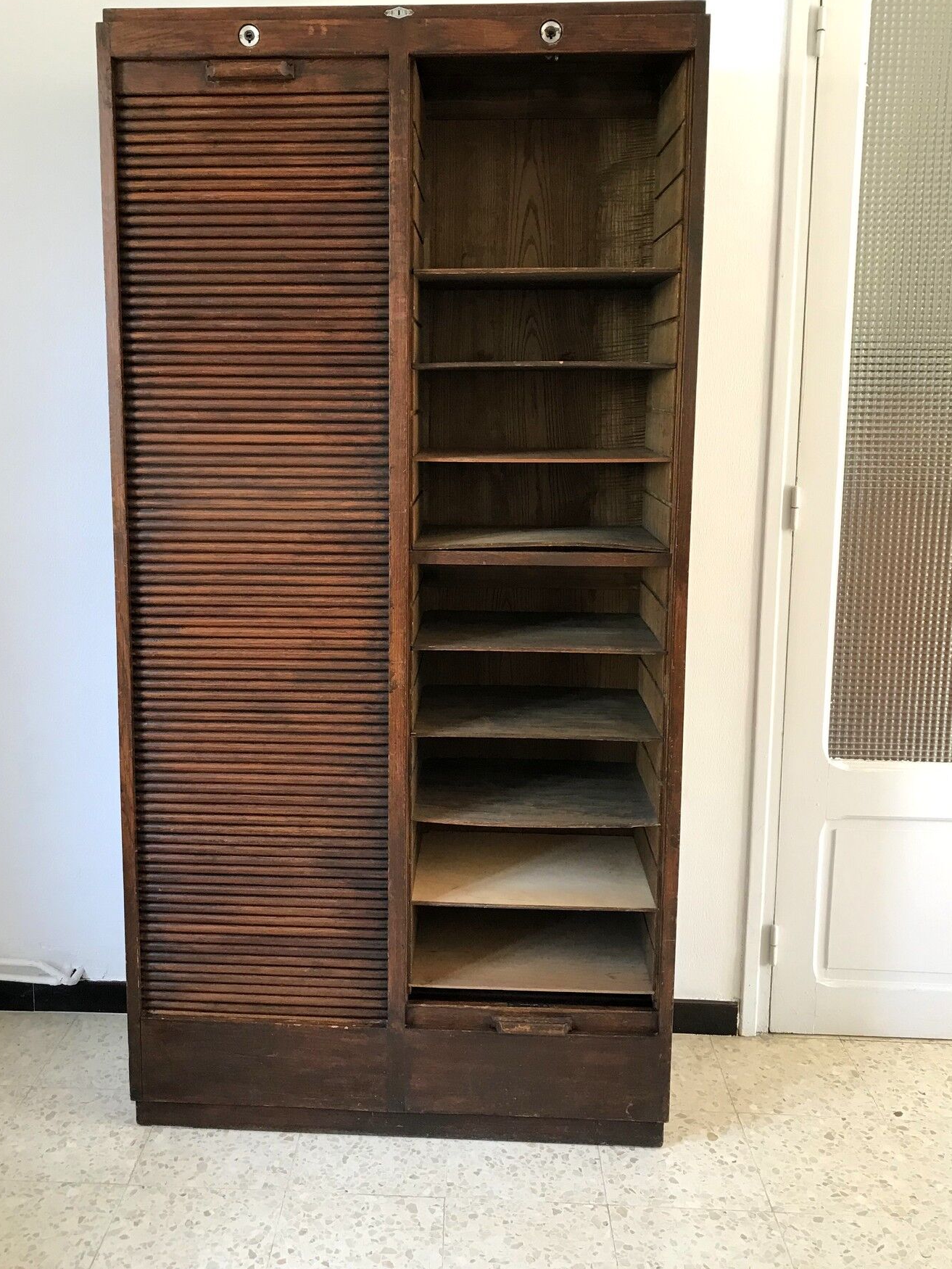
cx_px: 412
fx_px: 1173
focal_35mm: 32
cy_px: 566
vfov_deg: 56.7
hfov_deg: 44.1
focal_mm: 3.99
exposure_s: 1/24
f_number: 1.8
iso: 40
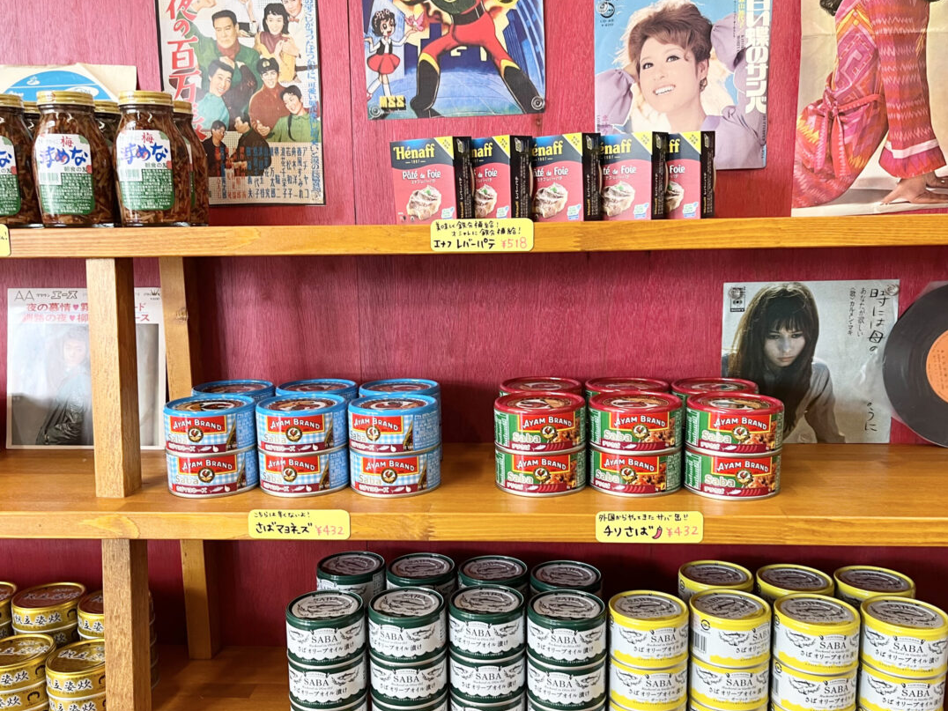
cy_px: 393
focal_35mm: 29
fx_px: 794
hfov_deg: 61.7
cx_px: 472
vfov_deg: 48.1
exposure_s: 1/50
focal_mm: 5.1
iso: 80
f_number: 1.6
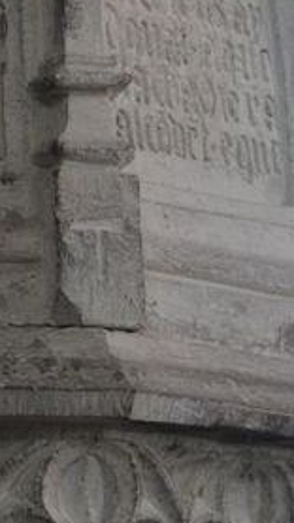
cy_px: -24
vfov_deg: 11.9
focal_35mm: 178
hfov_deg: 6.7
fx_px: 2476
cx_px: -134
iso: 400
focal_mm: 45
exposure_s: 1
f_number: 6.3
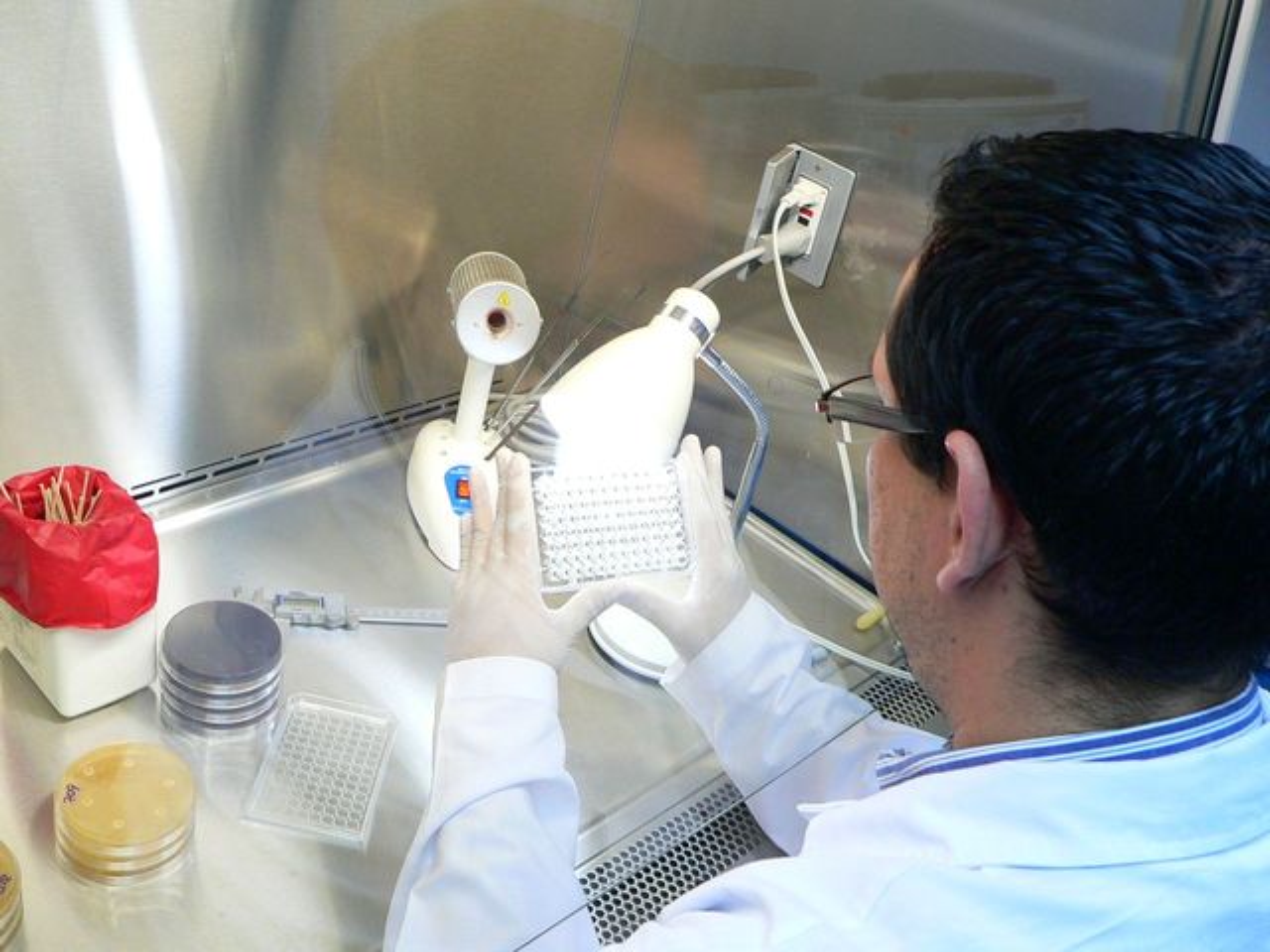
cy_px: 476
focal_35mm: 36
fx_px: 1321
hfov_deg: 51.4
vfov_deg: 39.7
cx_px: 635
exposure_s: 1/40
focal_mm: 6
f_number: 2.8
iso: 200
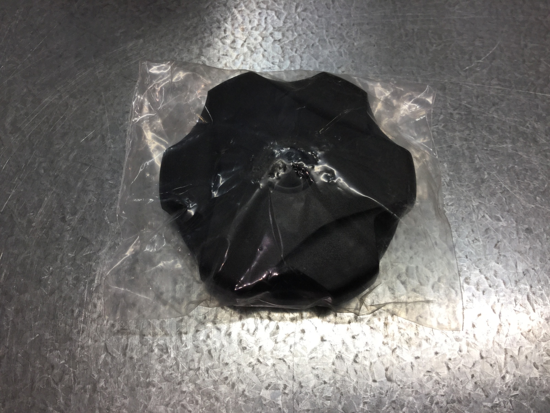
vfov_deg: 45.4
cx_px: 275
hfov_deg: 58.4
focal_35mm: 31
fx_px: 493
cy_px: 206
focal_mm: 3.3
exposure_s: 1/50
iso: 32
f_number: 2.4
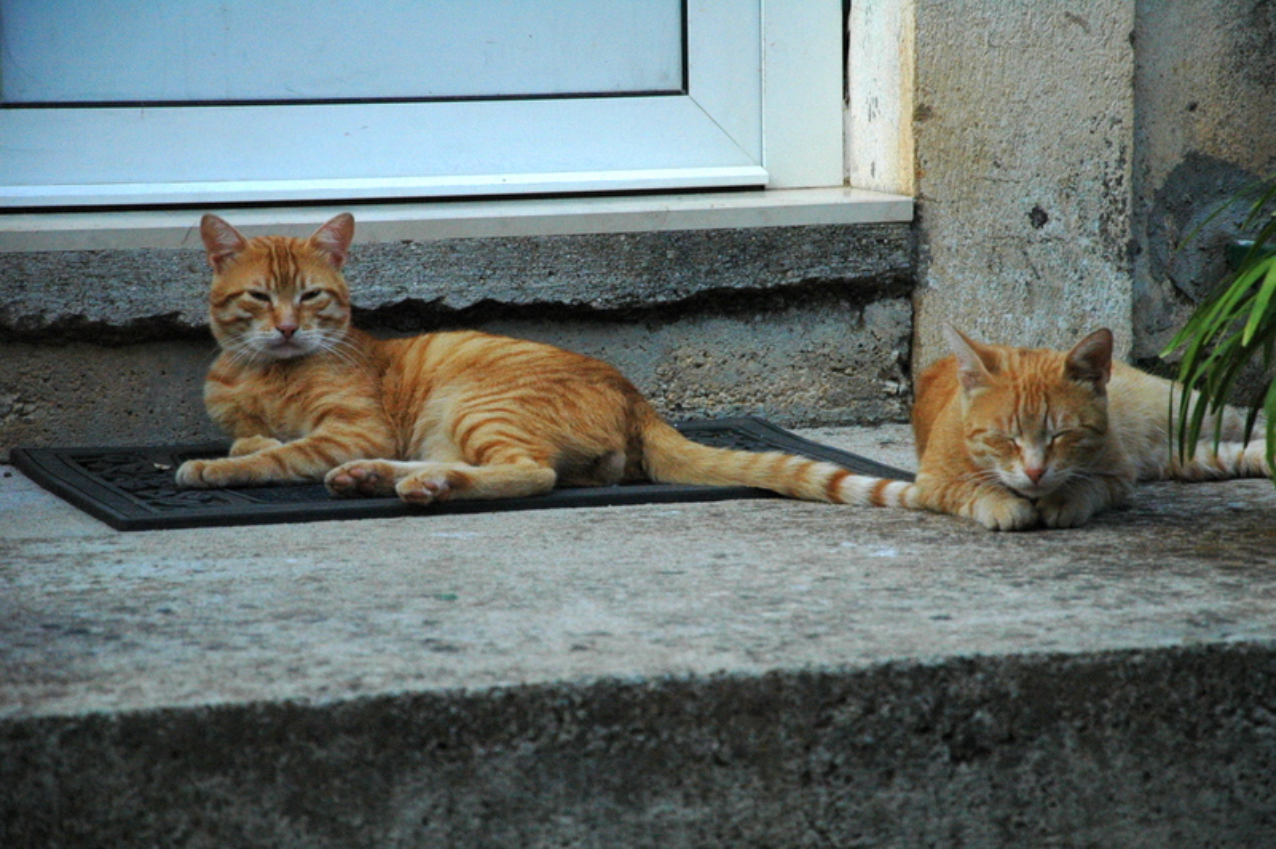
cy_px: 424
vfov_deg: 8.7
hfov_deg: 13.1
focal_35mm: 158
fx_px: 5578
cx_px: 638
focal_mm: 105
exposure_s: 1/250
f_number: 6.7
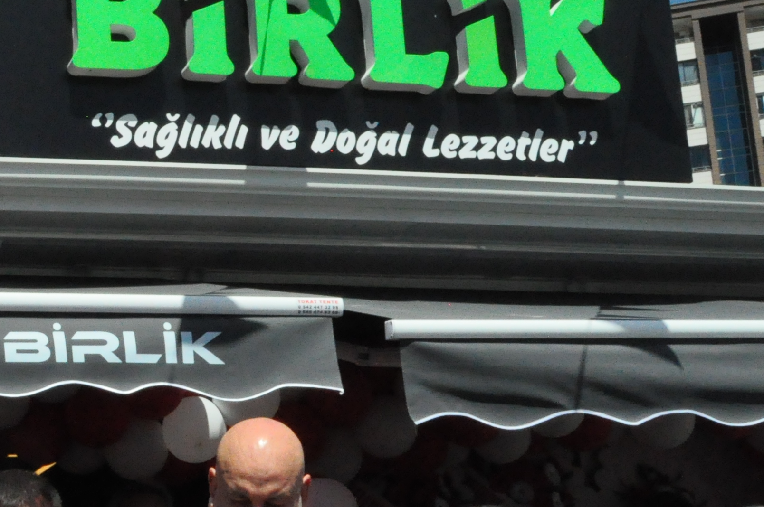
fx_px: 1526
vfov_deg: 18.7
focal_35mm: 72
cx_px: -168
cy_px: 400
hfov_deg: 25.1
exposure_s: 1/1600
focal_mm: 18
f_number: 20
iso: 3200
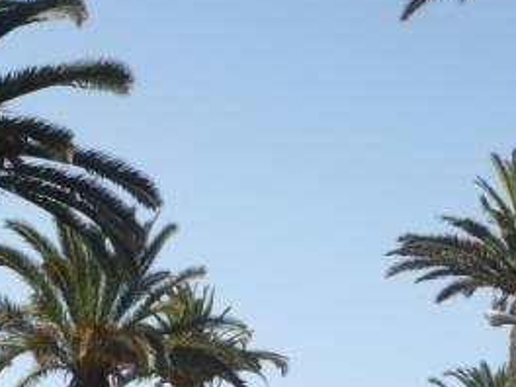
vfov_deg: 16.6
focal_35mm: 85
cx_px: 350
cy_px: 471
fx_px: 1267
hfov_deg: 22.9
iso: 100
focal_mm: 5.8
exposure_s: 1/160
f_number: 8
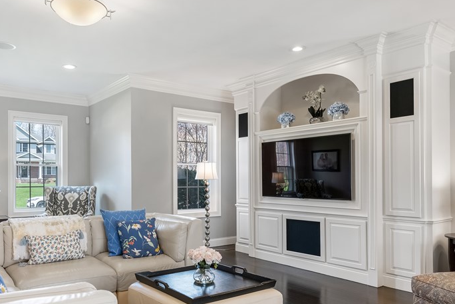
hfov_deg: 66.6
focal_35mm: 27
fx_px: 341
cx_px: 178
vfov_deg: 46.0
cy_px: 232
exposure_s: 1/60
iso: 500
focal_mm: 17
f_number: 4.5
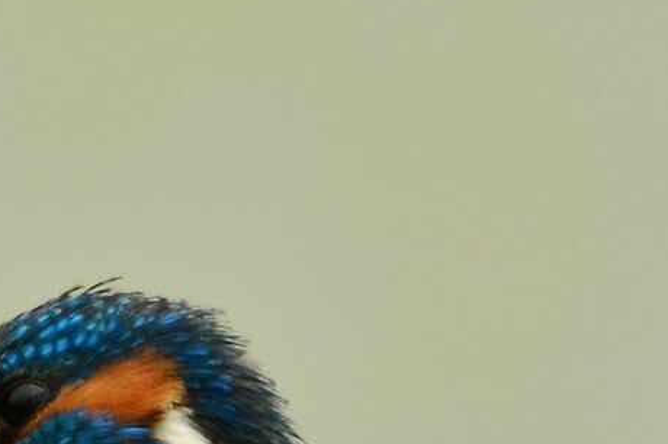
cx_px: 166
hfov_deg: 0.4
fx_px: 86961
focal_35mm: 4690
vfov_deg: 0.3
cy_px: 927
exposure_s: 1/800
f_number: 9
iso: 800
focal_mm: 600
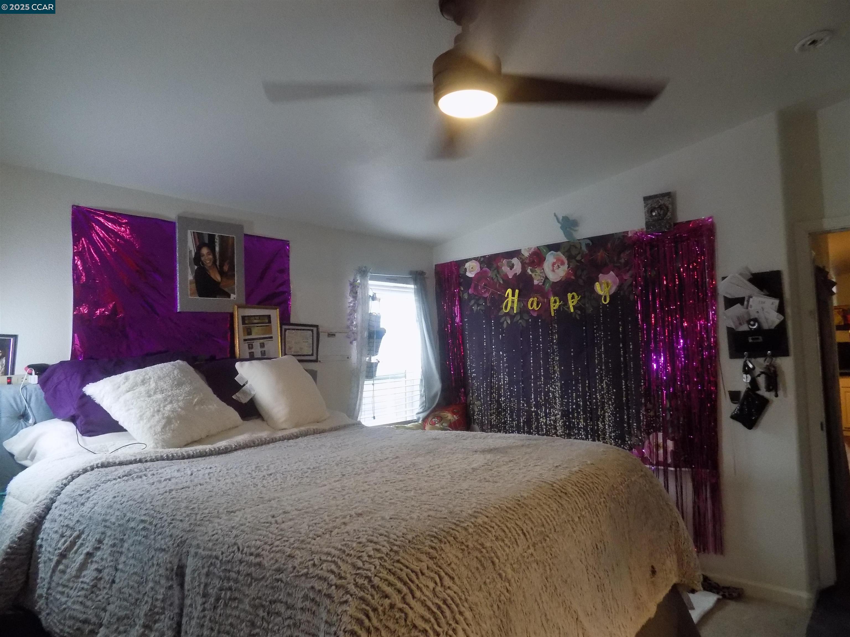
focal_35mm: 23
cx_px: 425
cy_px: 318
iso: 400
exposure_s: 1/30
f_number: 3.1
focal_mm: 4
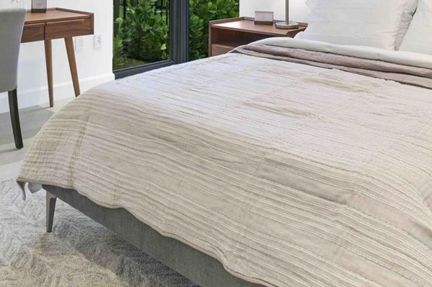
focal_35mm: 42
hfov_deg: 46.2
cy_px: -37
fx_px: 503
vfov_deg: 28.5
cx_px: 258
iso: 100
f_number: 5.6
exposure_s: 1
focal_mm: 17
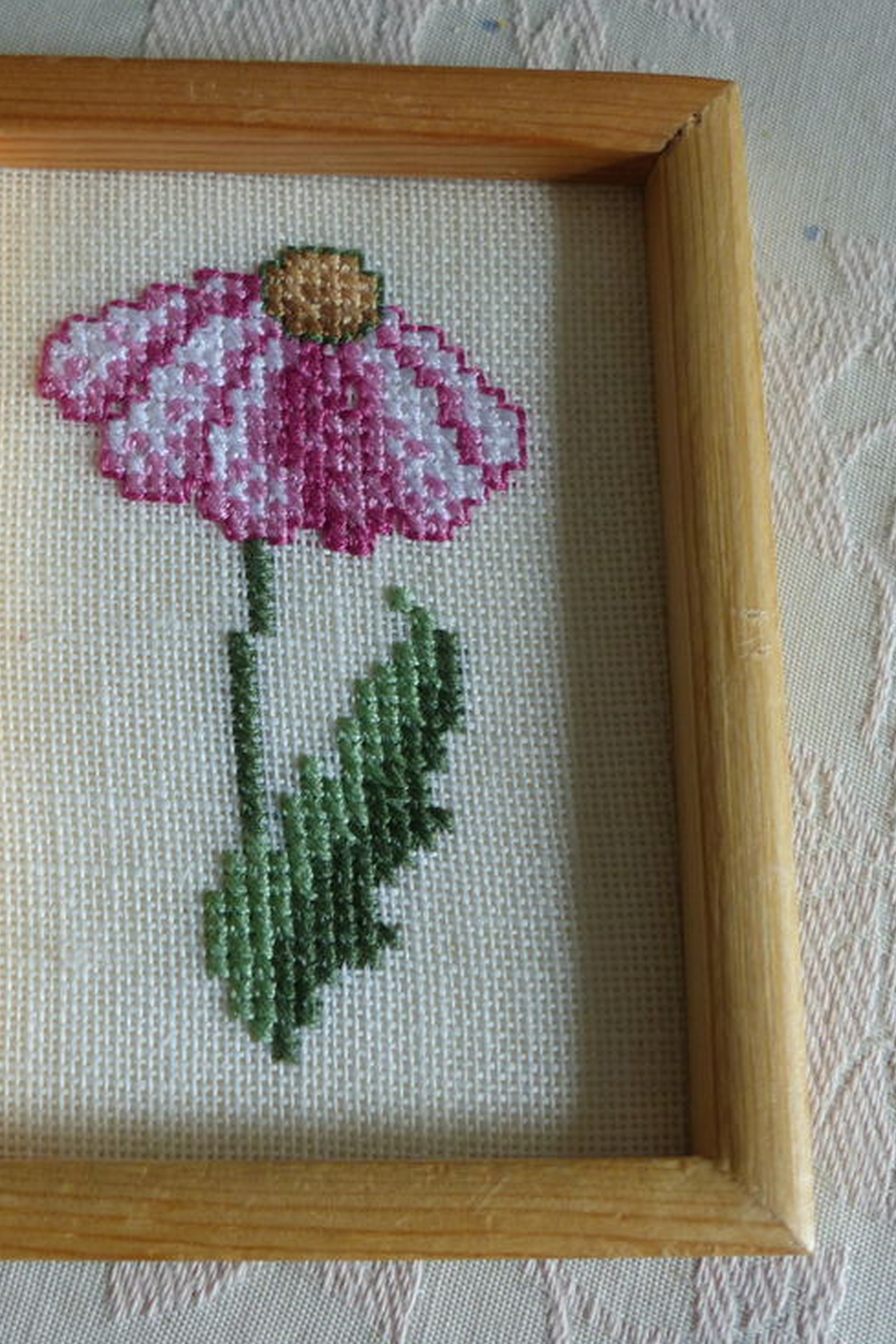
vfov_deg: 38.9
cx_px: 257
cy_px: 668
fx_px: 1905
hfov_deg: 26.2
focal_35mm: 51
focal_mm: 6.4
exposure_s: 1/60
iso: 160
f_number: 2.8
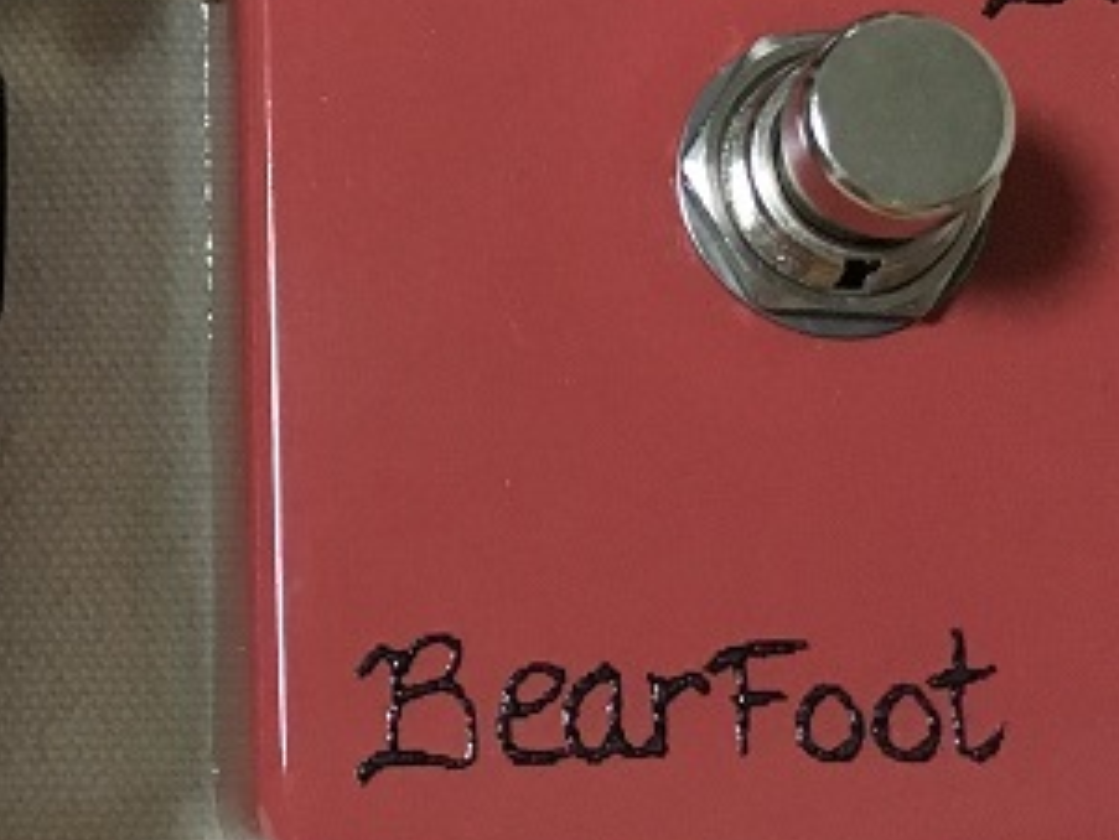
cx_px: 138
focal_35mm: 97
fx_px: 3137
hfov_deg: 19.9
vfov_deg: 14.7
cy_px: -197
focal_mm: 4.15
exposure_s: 1/30
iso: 200
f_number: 2.2
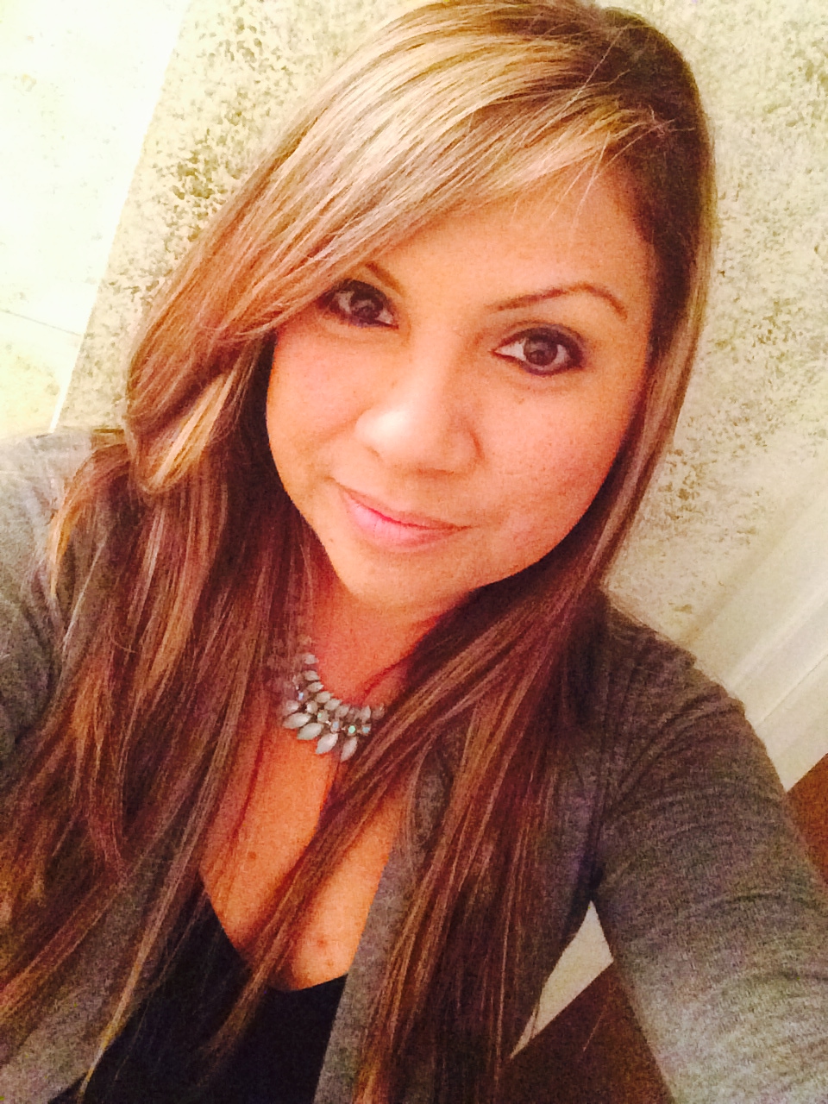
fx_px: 1052
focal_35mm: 33
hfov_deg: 42.9
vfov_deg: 55.4
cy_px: 552
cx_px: 414
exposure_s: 1/15
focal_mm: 2.15
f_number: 2.4
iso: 1250
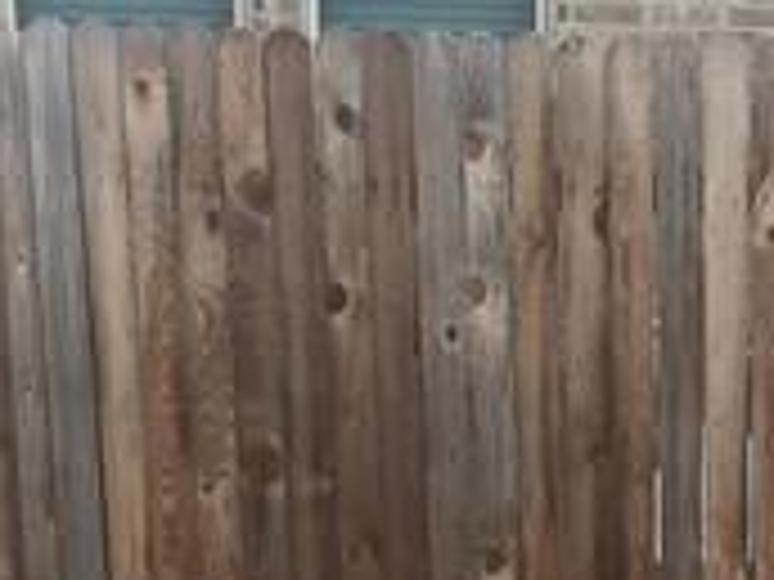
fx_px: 3868
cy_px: 1290
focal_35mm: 173
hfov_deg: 11.3
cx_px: 846
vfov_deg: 8.0
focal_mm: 4.15
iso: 32
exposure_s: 1/130
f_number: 2.2
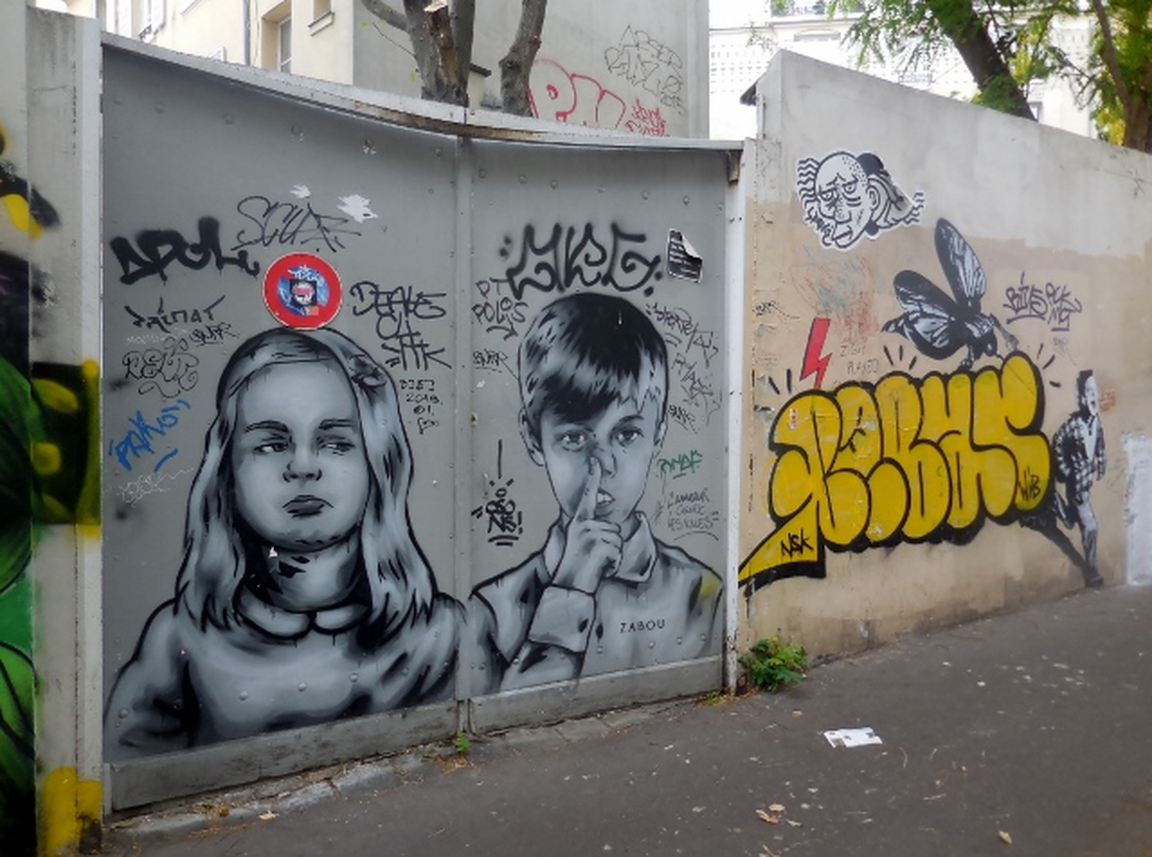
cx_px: 576
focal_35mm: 25
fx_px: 829
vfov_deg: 54.6
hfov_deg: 69.6
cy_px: 428
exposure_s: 1/200
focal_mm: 4.5
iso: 125
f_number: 3.3
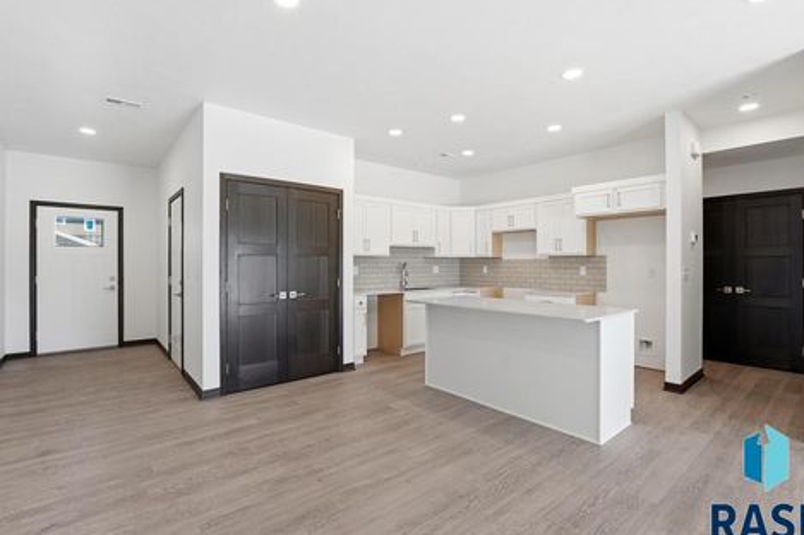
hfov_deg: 94.2
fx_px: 374
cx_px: 401
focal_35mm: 17
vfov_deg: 71.2
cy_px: 260
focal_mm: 15.7
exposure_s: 1/40
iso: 100
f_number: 7.1
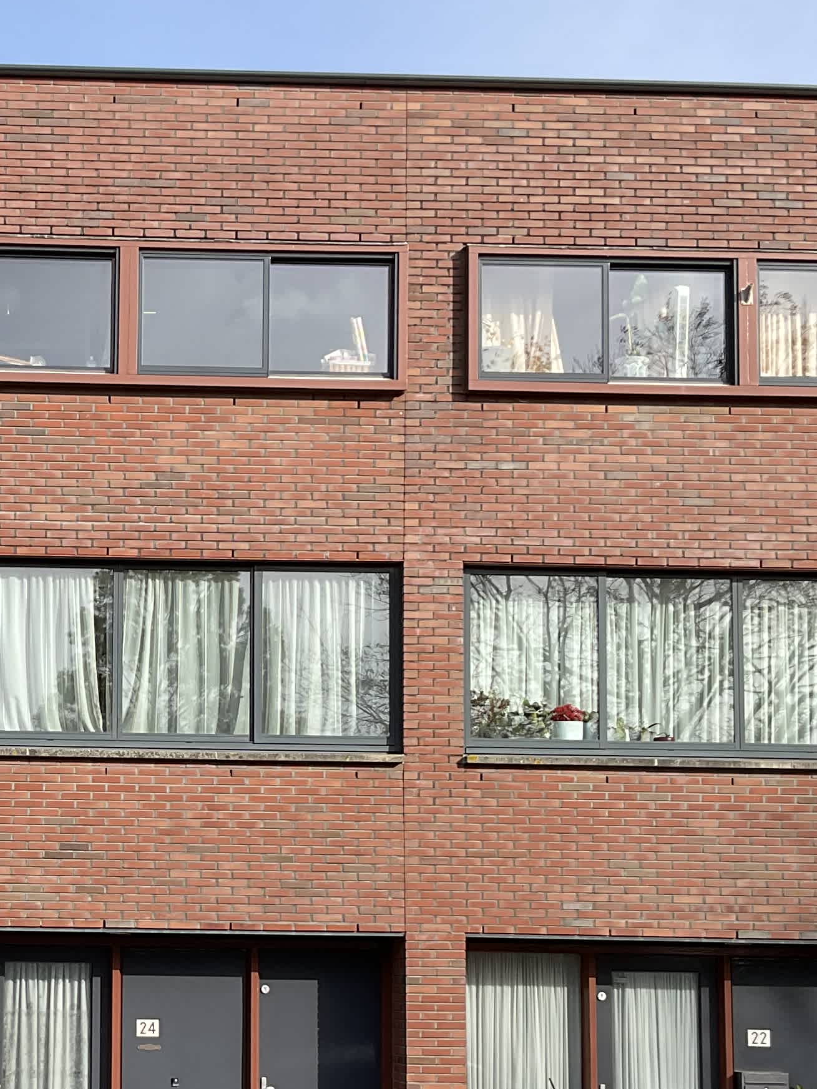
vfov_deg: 28.6
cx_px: 50
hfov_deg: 21.4
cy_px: 798
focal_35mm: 67
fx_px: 2108
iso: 16
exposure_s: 1/1035
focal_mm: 3
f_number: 1.8
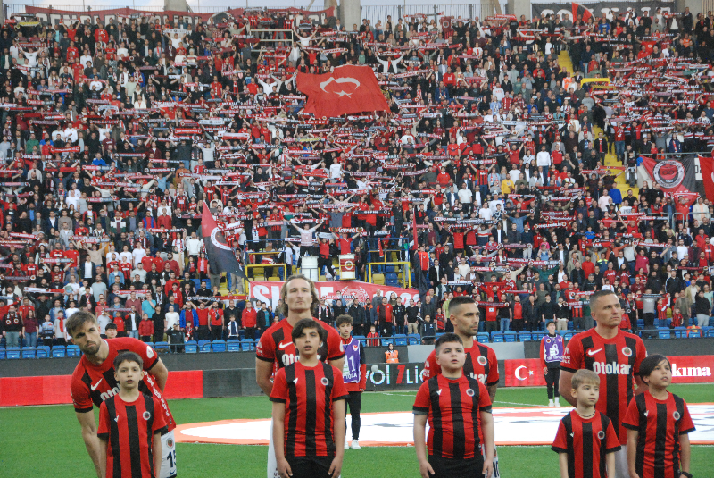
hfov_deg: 17.0
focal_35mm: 120
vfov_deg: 11.4
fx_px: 2382
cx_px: 357
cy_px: 239
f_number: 5.6
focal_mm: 80
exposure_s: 1/500
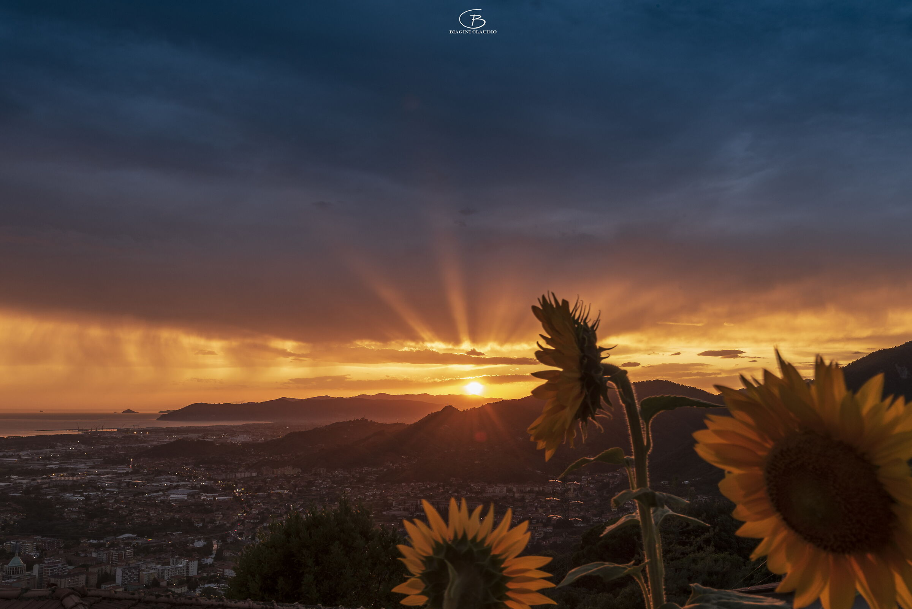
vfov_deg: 42.4
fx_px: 786
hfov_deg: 60.3
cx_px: 456
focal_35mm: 31
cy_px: 304
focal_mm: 31
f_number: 20
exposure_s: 1/3
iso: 100
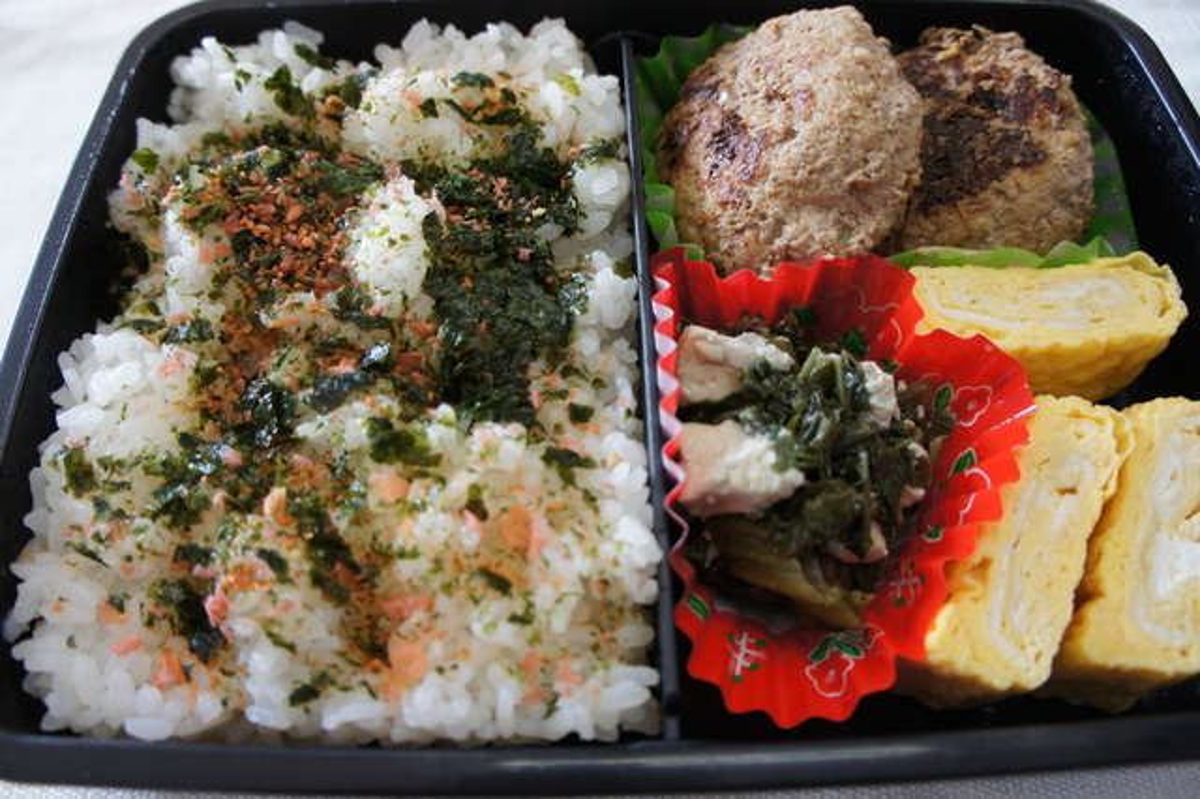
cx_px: 600
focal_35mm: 27
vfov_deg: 47.9
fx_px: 899
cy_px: 400
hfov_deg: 67.4
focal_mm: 18
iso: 400
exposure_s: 1/100
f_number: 4.5
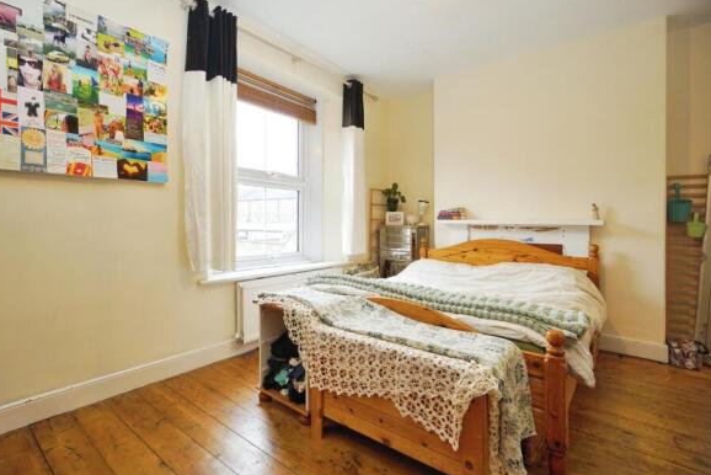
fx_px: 336
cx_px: 311
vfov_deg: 70.5
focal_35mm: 17
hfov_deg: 92.8
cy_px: 225
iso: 250
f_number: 4
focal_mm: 10
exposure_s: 1/100
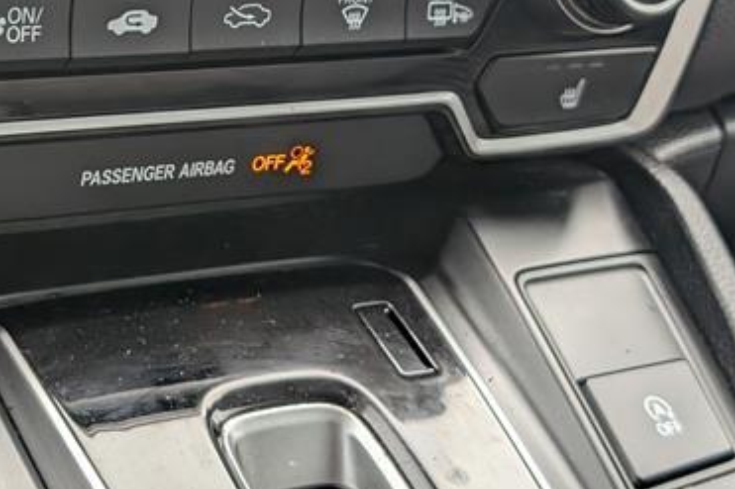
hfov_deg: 22.9
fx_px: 1796
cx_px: 182
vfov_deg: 15.3
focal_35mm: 88
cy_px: 28
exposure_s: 1/455
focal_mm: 6.9
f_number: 1.68
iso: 341
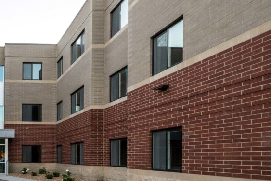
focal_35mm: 32
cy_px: 92
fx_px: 241
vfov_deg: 41.1
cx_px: -16
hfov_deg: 46.1
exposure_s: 1/160
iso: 400
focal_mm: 10
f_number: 6.3
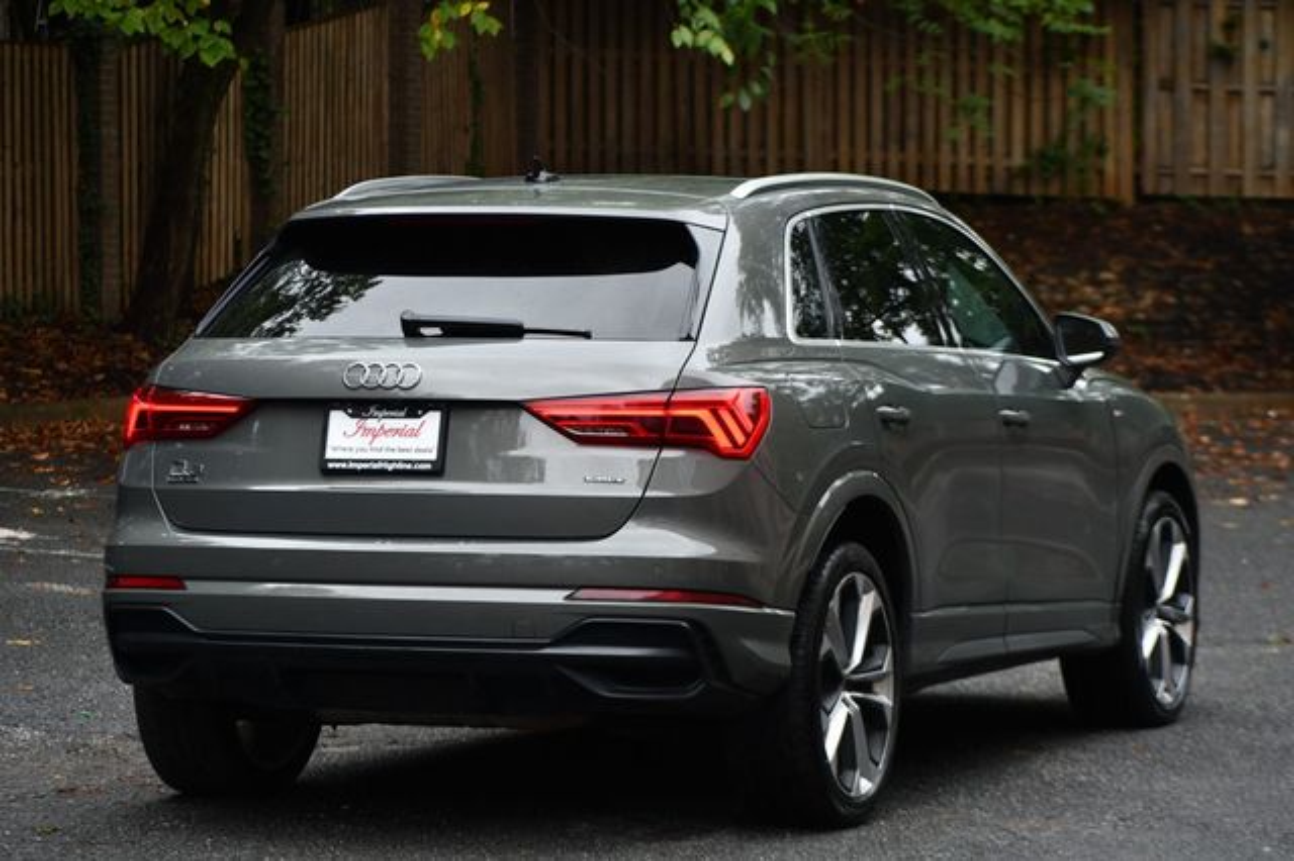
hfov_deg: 15.9
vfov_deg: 10.6
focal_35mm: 129
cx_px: 647
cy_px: 430
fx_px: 4634
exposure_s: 1/250
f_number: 5
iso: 400
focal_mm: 86
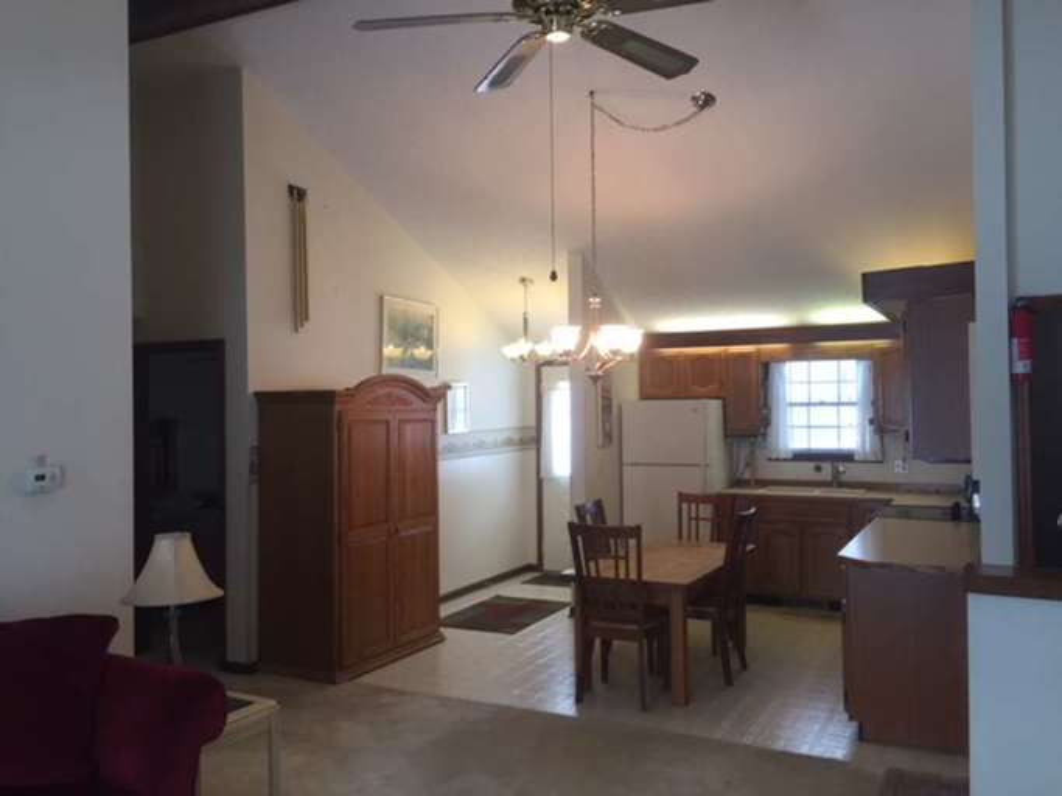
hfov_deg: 61.7
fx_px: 890
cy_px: 398
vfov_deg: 48.2
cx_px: 531
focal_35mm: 29
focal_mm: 4.15
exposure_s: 1/30
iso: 40
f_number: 2.2
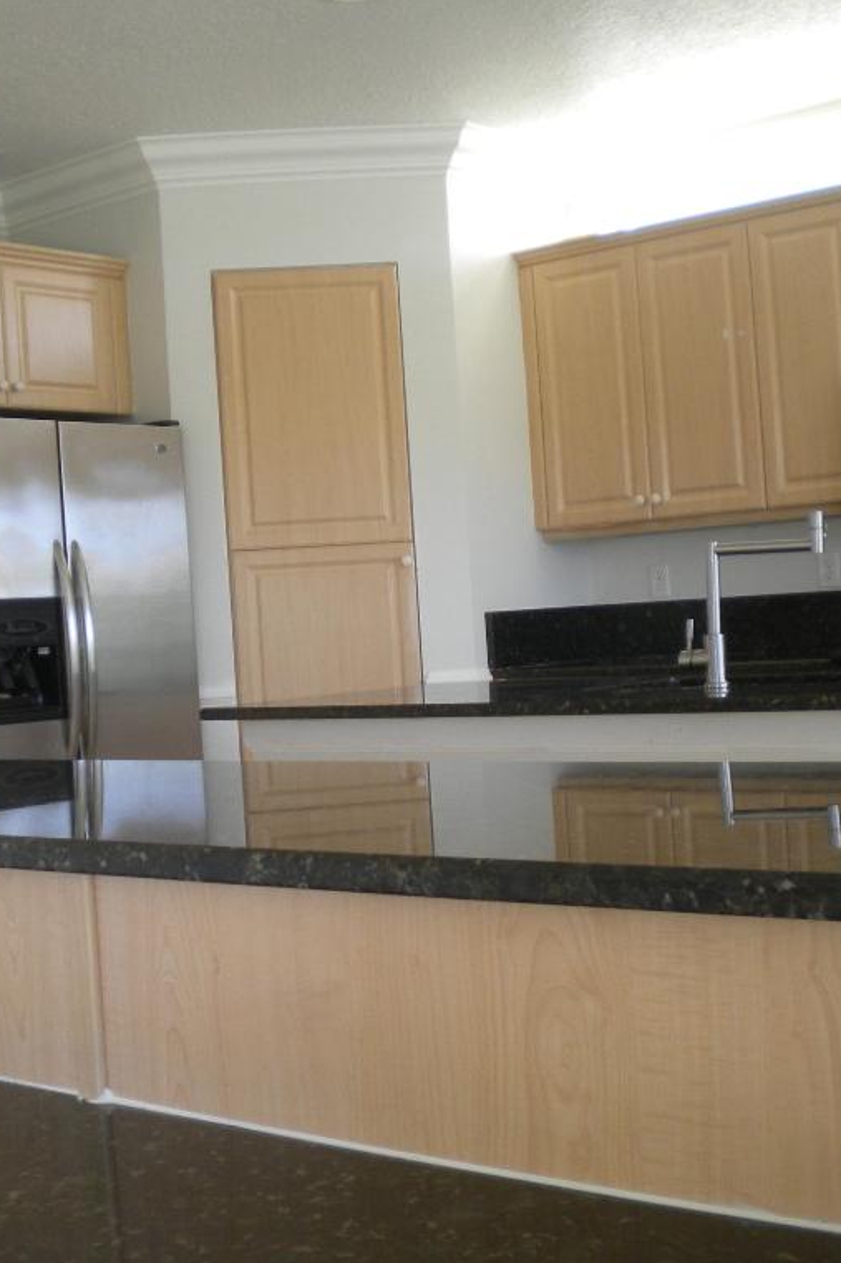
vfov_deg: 40.4
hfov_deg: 27.5
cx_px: 350
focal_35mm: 49
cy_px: 632
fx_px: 1718
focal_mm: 6.3
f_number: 3.1
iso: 130
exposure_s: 1/58.4
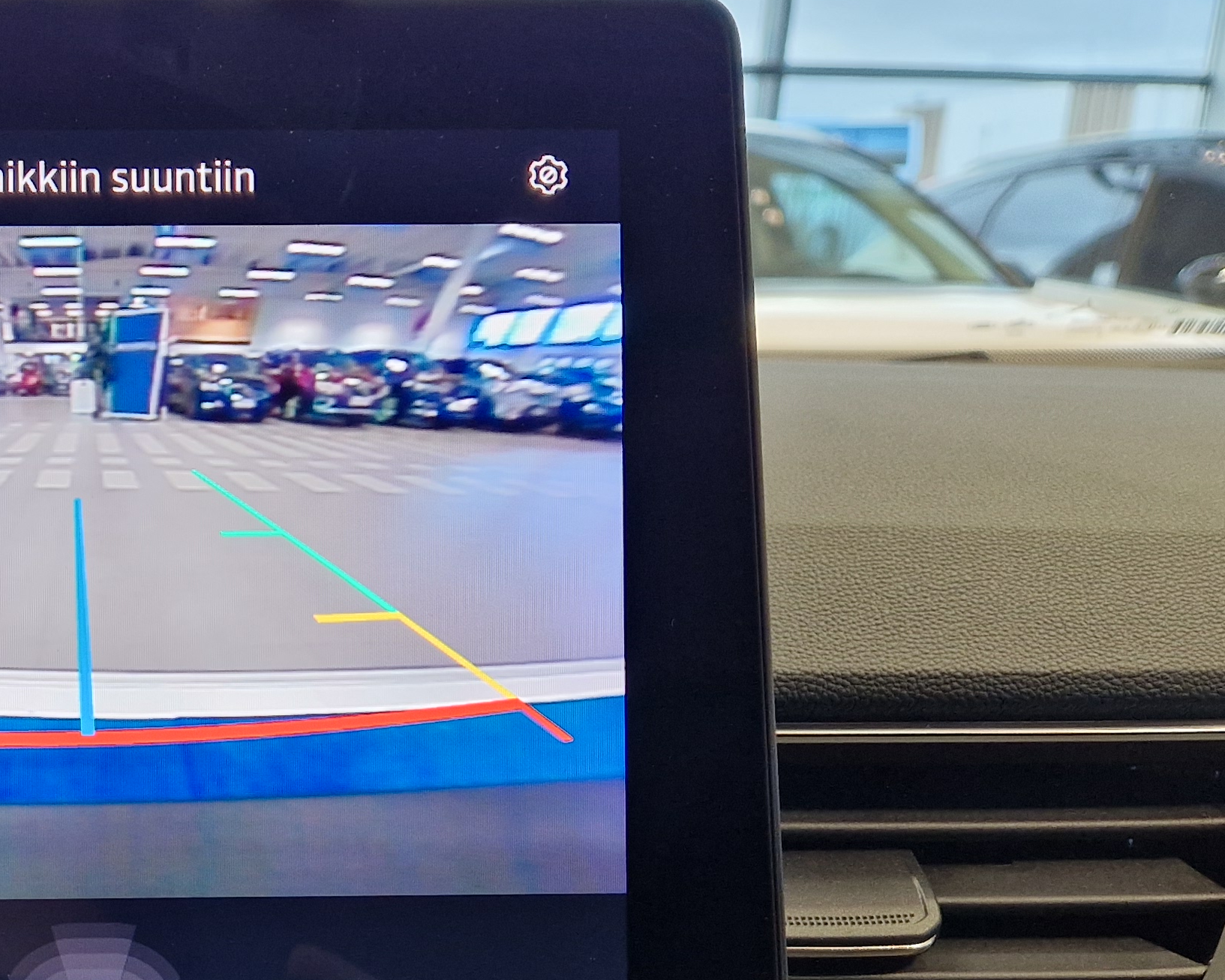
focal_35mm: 55
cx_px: -5
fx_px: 1994
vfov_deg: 26.2
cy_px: 982
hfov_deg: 31.5
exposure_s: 1/100
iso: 160
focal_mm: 5.4
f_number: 1.8
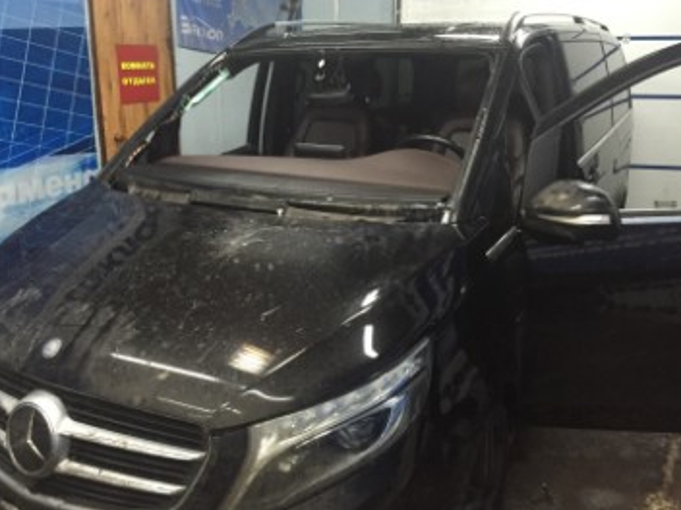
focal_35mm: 33
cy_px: 228
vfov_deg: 42.9
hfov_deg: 55.2
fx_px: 649
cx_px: 306
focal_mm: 4.15
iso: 250
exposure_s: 1/25
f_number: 2.2
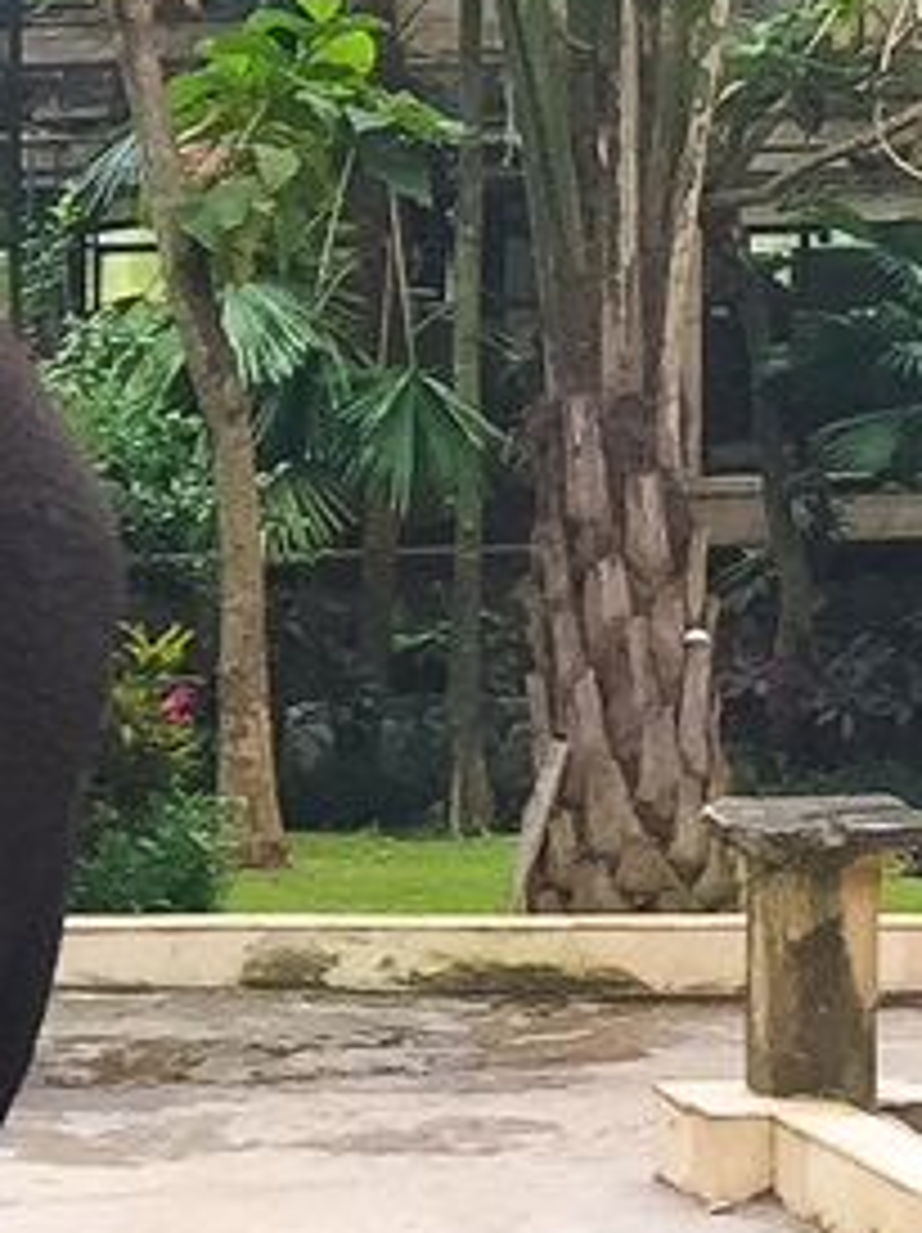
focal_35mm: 173
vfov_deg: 11.4
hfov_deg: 8.1
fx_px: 6153
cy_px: 868
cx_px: -998
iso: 40
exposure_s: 1/100
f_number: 2.2
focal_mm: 4.15
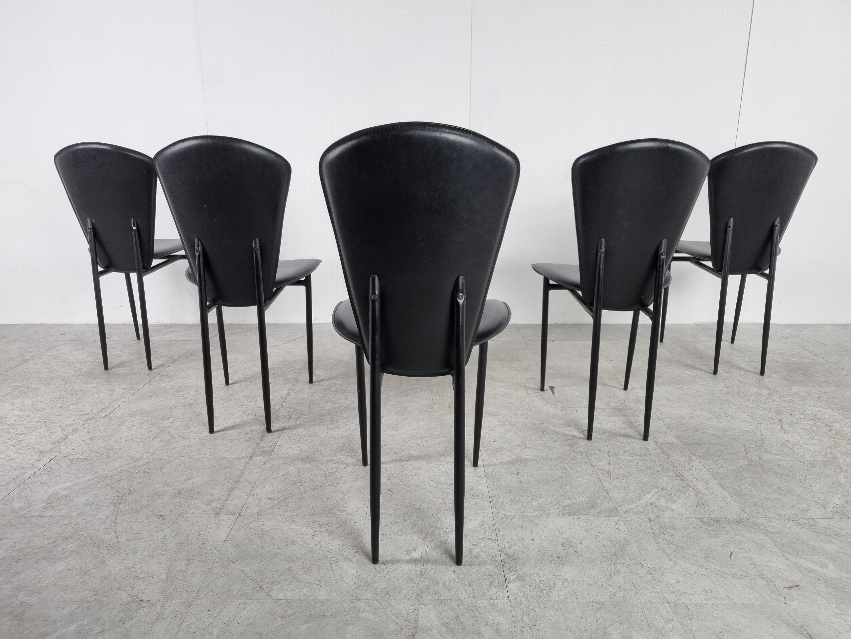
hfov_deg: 67.3
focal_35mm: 26
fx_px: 639
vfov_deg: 53.1
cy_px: 320
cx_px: 426
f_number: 1.8
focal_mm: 5.4
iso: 125
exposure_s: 1/100
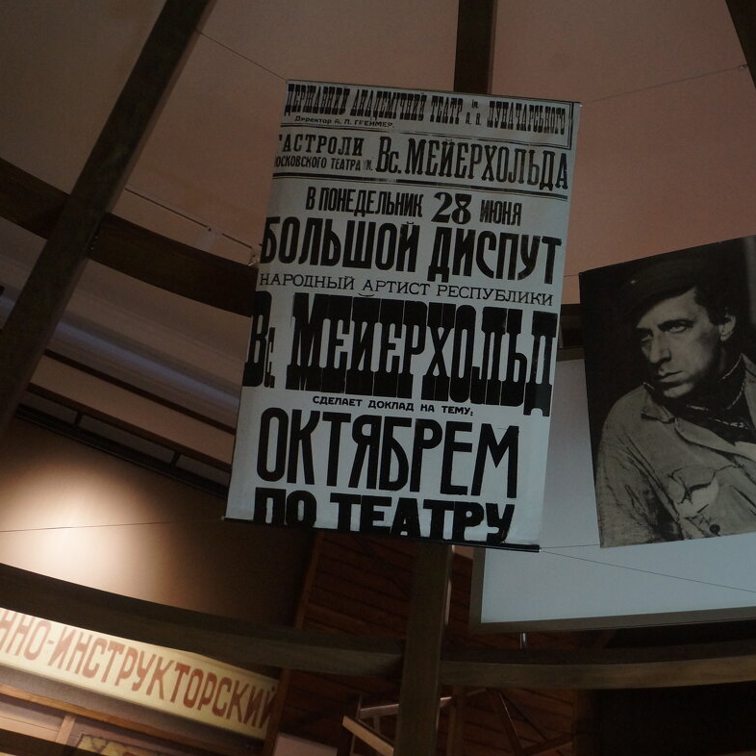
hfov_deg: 45.9
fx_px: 865
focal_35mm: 35
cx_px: 547
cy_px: 383
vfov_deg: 47.2
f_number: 4
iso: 2500
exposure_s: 1/60
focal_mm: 18
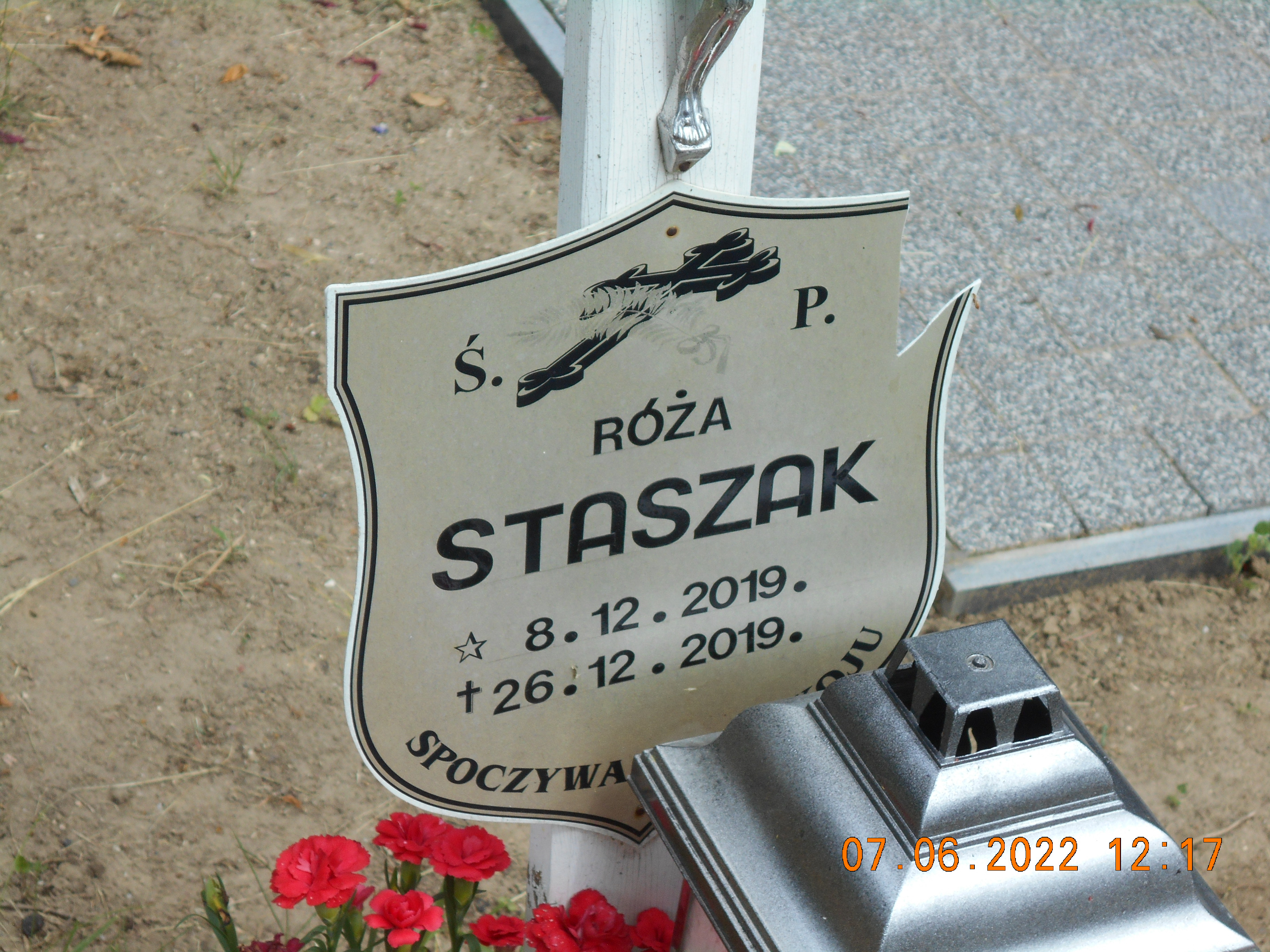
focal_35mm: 86
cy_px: 476
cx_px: 635
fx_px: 3155
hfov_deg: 22.8
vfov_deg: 17.2
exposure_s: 1/125
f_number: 6.3
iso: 100
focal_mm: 15.4
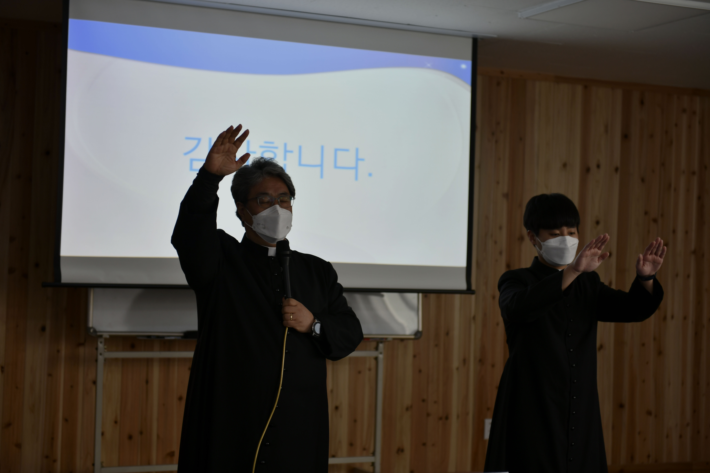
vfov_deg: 19.5
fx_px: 1380
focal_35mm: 70
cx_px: 355
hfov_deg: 28.8
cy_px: 236
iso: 400
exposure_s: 1/160
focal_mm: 70
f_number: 2.8
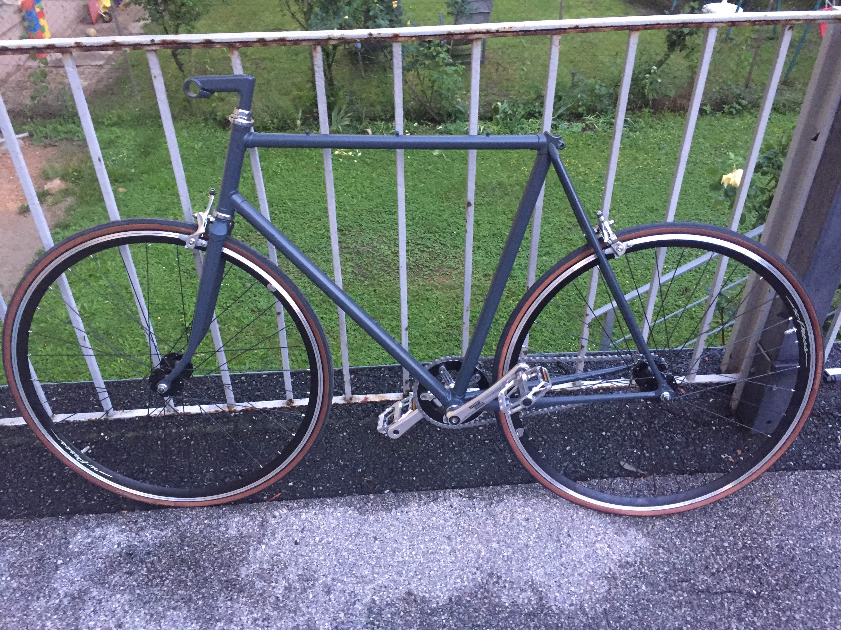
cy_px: 315
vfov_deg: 48.2
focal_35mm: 29
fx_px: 705
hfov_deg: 61.7
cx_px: 420
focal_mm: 4.15
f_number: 2.2
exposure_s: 1/25
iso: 250
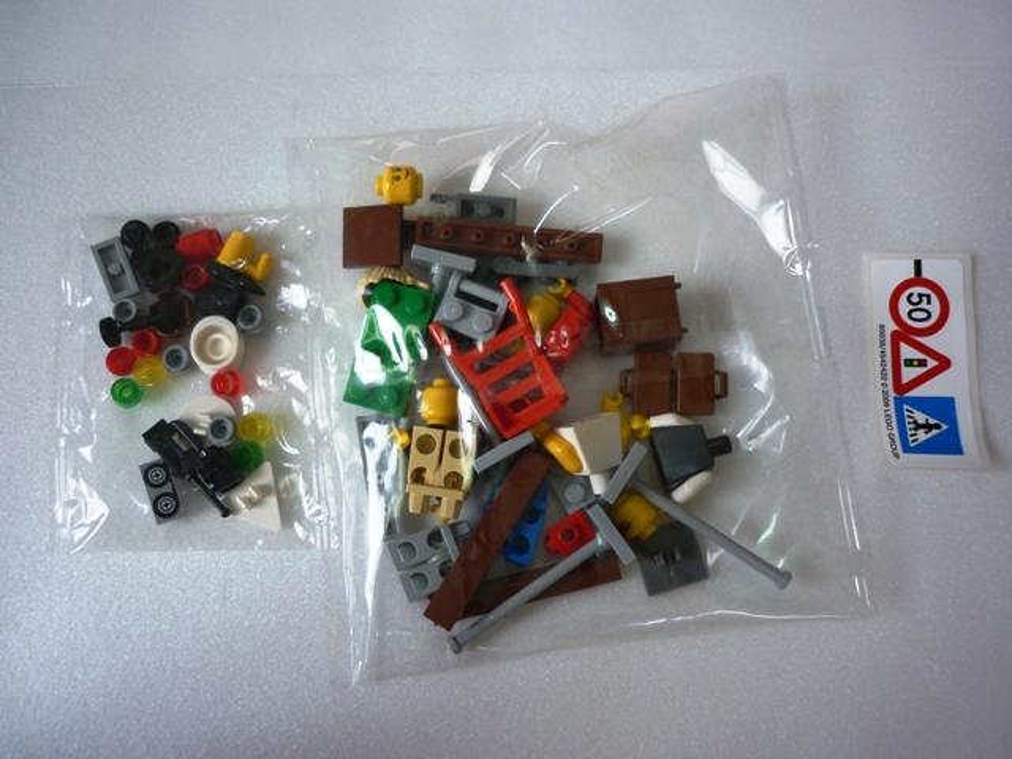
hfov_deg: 55.4
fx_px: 965
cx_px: 506
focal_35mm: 33
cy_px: 380
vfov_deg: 42.9
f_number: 2.8
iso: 100
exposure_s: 1/30
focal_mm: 5.5
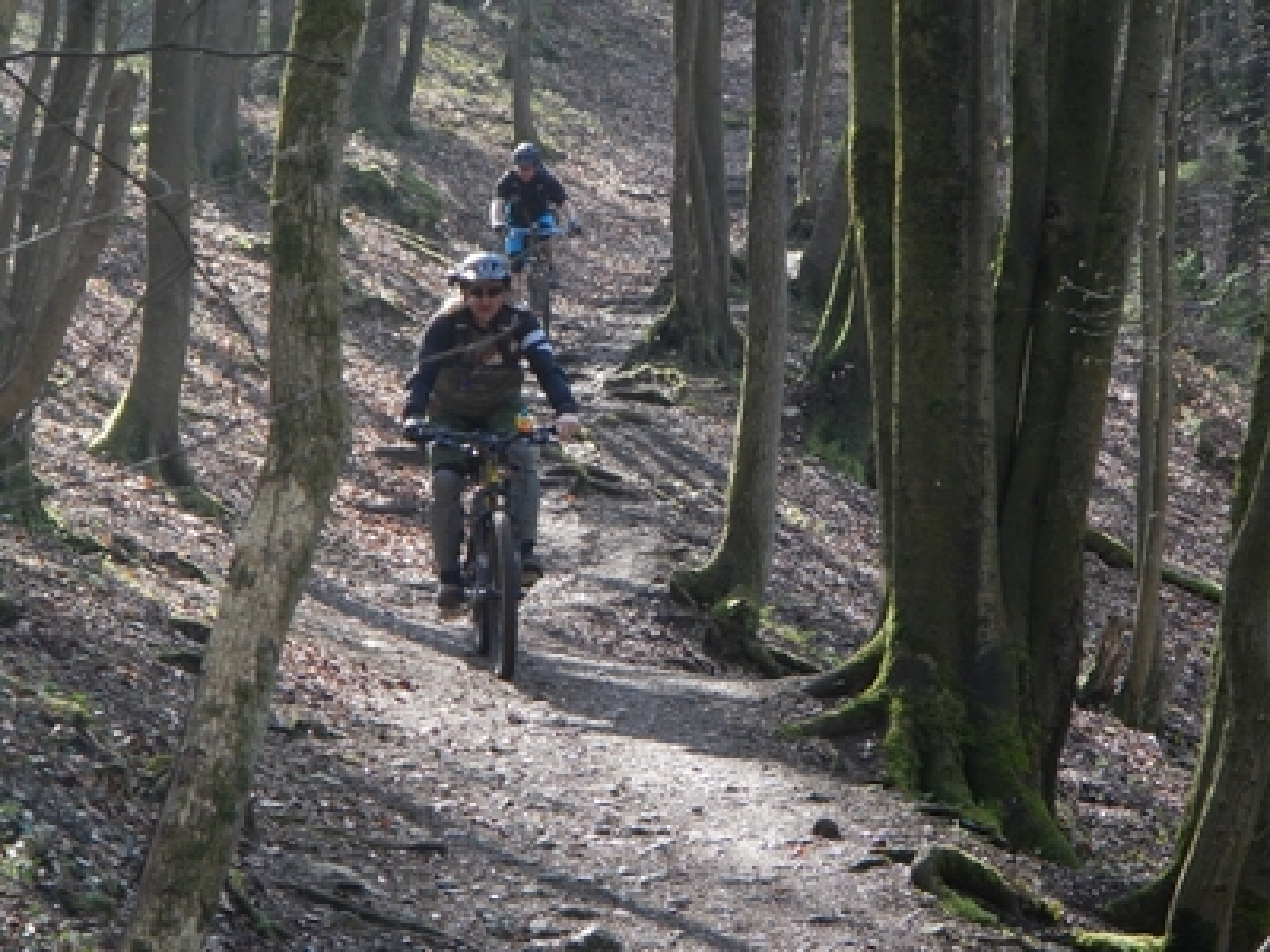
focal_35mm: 140
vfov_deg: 10.6
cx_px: 635
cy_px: 476
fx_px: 5136
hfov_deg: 14.1
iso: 400
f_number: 4.8
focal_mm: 25
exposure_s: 1/200
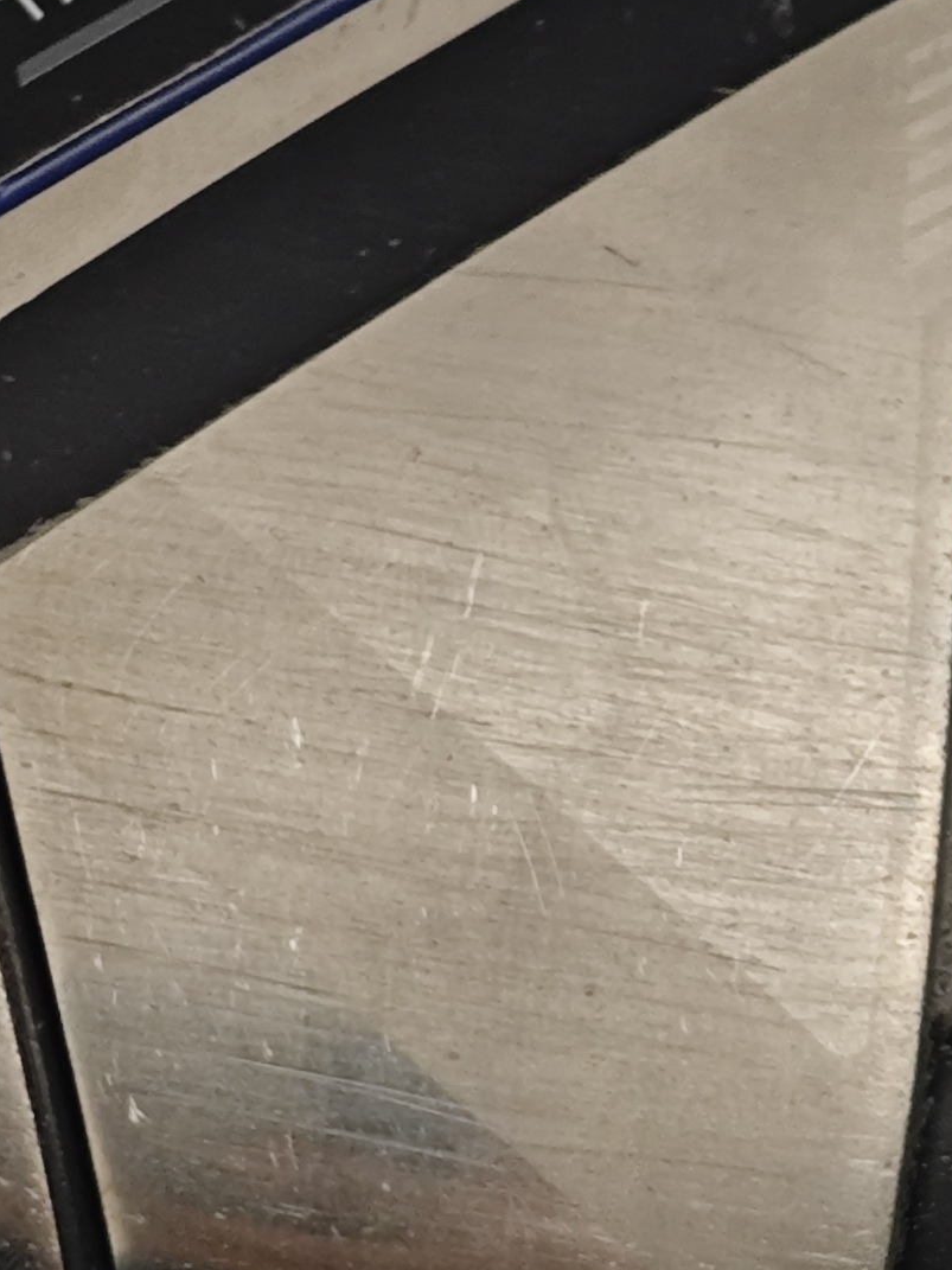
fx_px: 6455
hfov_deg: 8.4
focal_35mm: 176
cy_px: 445
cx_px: 337
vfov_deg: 11.2
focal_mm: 6.55
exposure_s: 1/100
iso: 320
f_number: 1.6
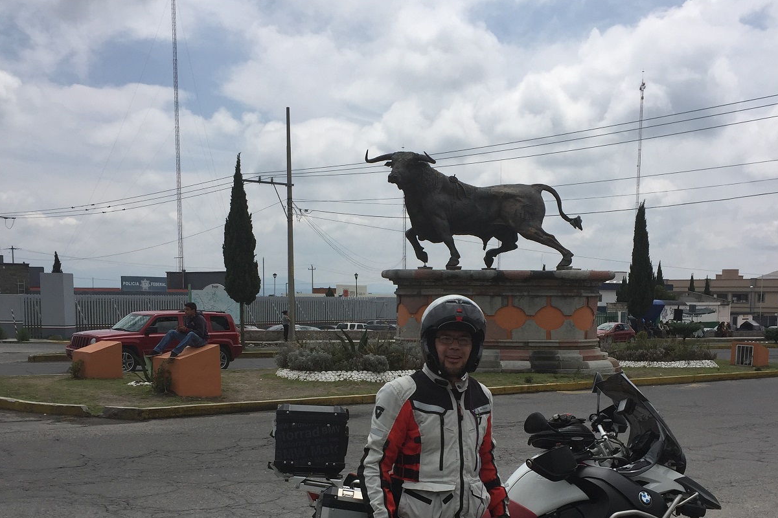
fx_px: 886
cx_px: 393
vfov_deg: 32.1
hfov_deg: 47.4
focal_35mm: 41
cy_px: 375
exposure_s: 1/3597
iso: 32
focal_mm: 4.15
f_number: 2.2
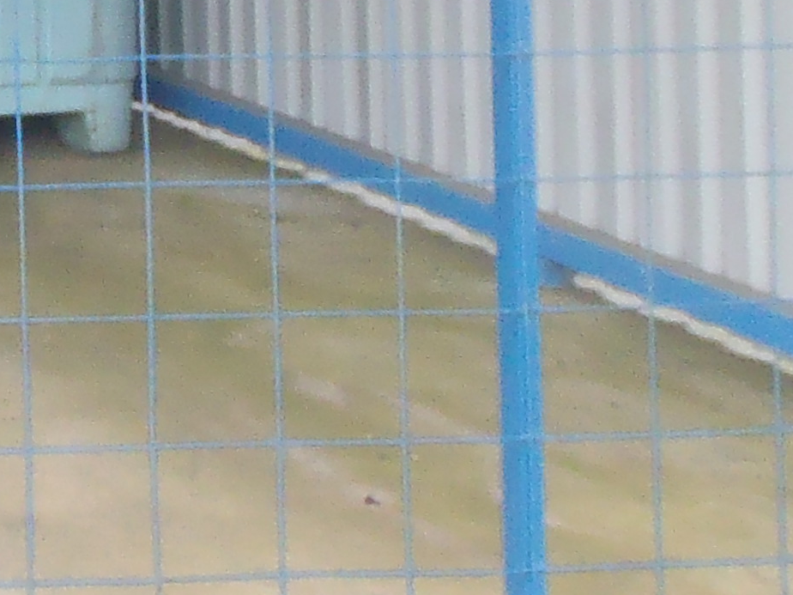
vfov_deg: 10.7
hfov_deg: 12.6
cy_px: -452
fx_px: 2978
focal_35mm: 130
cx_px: -971
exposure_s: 1/250
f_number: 3.5
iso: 250
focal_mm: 5
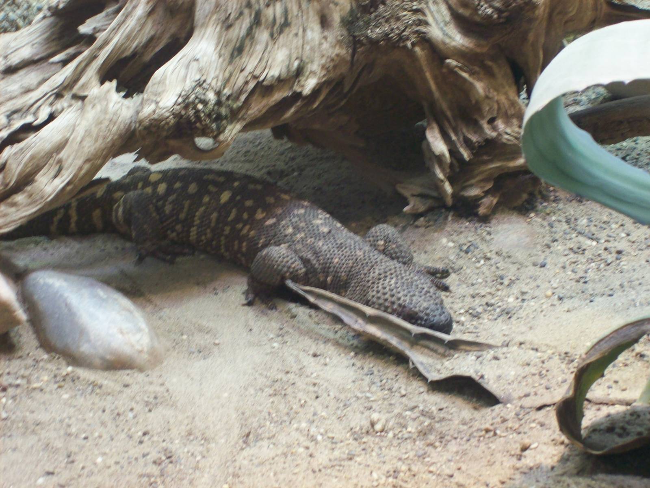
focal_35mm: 108
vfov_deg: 13.7
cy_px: 244
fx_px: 2028
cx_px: 325
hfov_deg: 18.2
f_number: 4.8
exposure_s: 1/15.7
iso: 160
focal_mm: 18
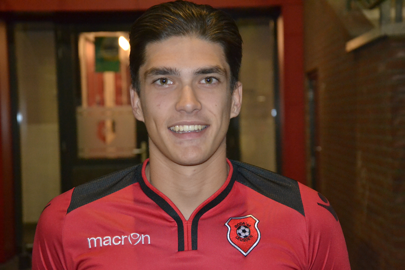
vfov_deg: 17.5
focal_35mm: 78
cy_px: 135
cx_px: 202
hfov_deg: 26.0
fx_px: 877
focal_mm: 52
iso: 3200
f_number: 5
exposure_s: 1/60
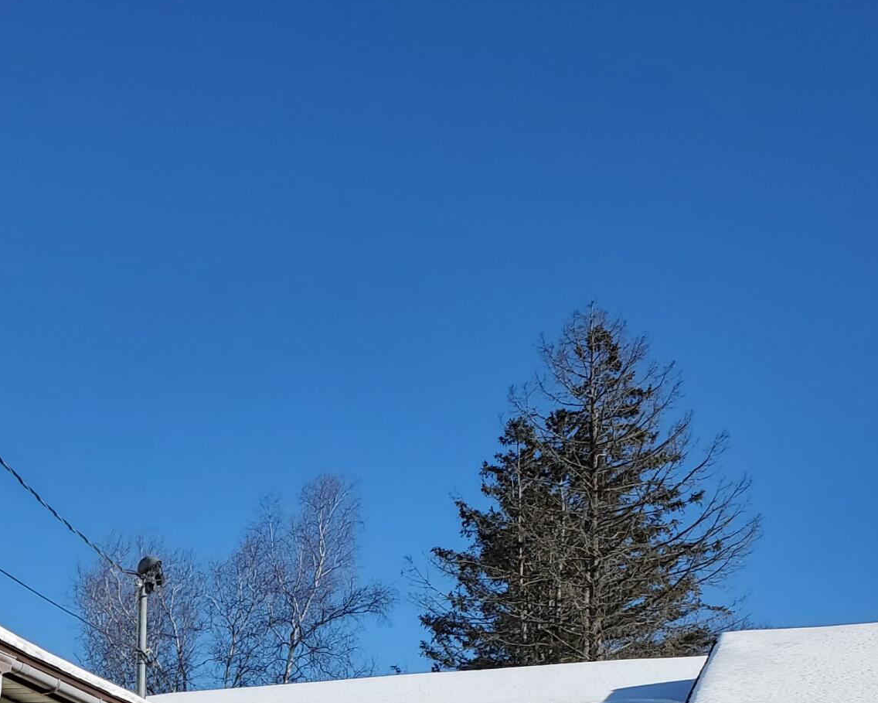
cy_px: 848
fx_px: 1741
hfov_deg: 26.3
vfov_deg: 21.2
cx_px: -66
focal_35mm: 67
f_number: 2.4
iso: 50
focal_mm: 4.3
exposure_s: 1/1989
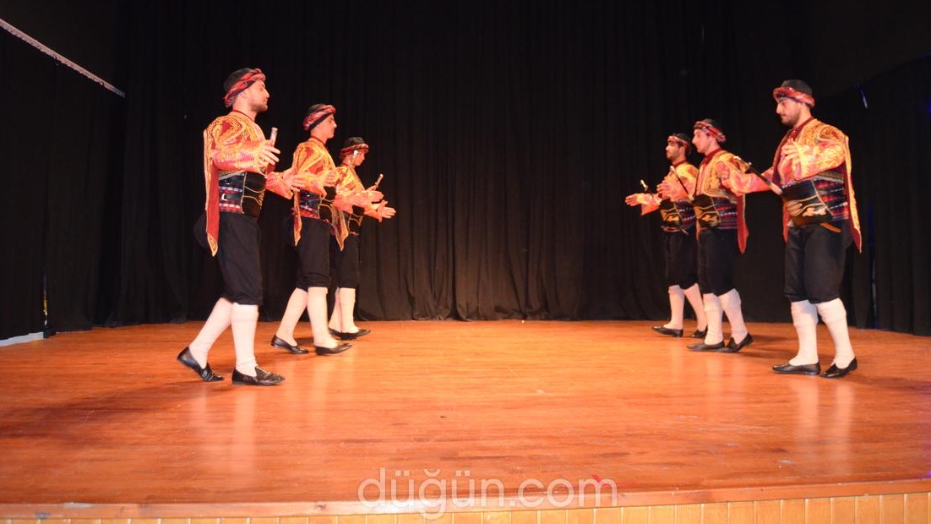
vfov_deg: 35.5
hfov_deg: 59.5
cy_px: 206
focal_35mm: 33
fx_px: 815
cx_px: 487
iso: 3200
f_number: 3.5
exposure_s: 1/60
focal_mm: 20
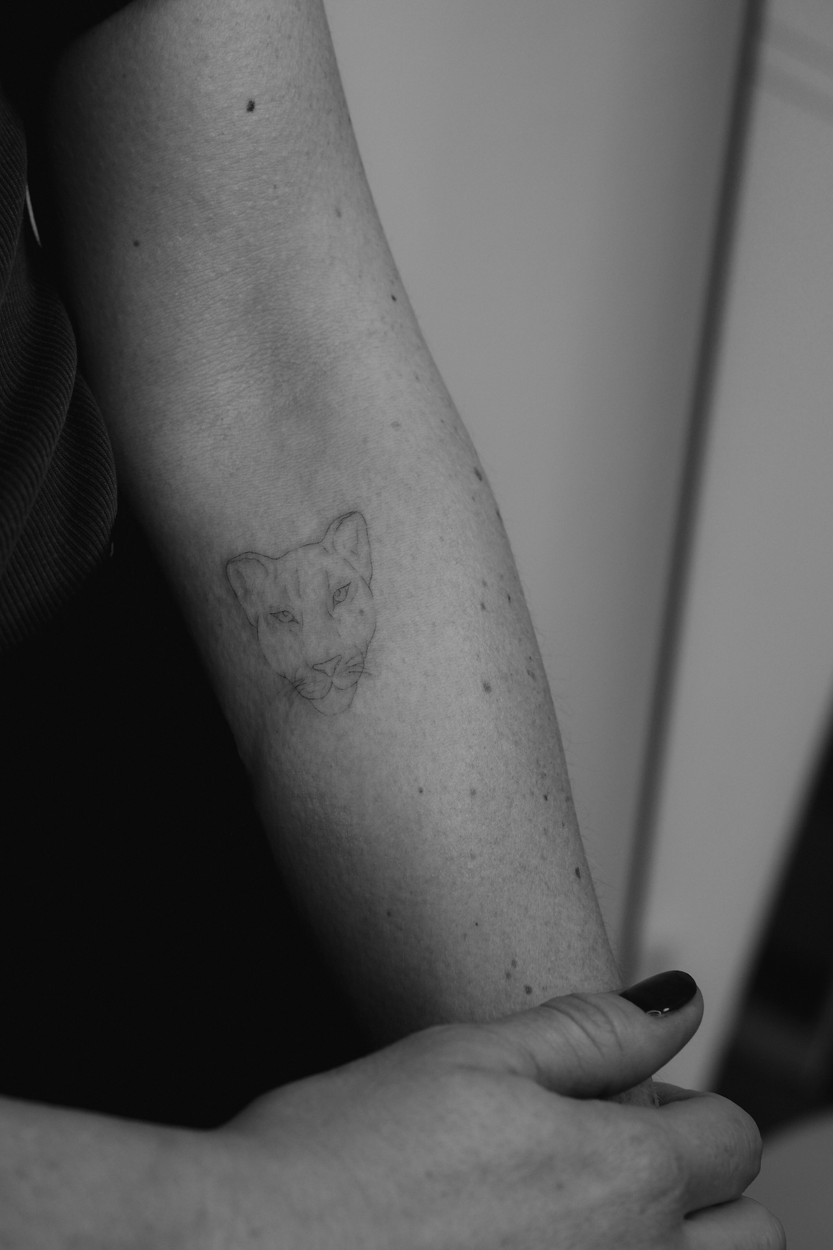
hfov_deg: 22.3
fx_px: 2117
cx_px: 416
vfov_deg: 32.9
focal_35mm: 61
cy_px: 625
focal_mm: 40.8
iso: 640
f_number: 4.3
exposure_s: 1/120
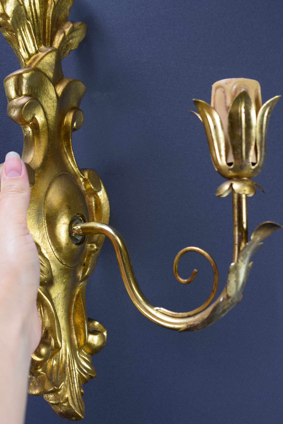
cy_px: 209
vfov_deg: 32.9
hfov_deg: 22.3
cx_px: 141
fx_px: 719
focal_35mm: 61
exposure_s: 1/100
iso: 400
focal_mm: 40
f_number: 5.6
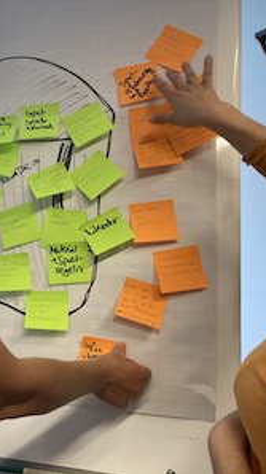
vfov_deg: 49.4
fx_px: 516
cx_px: -14
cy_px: 237
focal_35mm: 41
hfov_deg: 26.9
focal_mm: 3.99
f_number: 1.8
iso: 80
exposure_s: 1/100
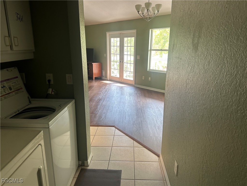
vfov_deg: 56.8
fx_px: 171
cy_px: 93
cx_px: 124
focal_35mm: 24
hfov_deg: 71.6
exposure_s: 1/60
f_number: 1.78
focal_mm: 6.86
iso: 125
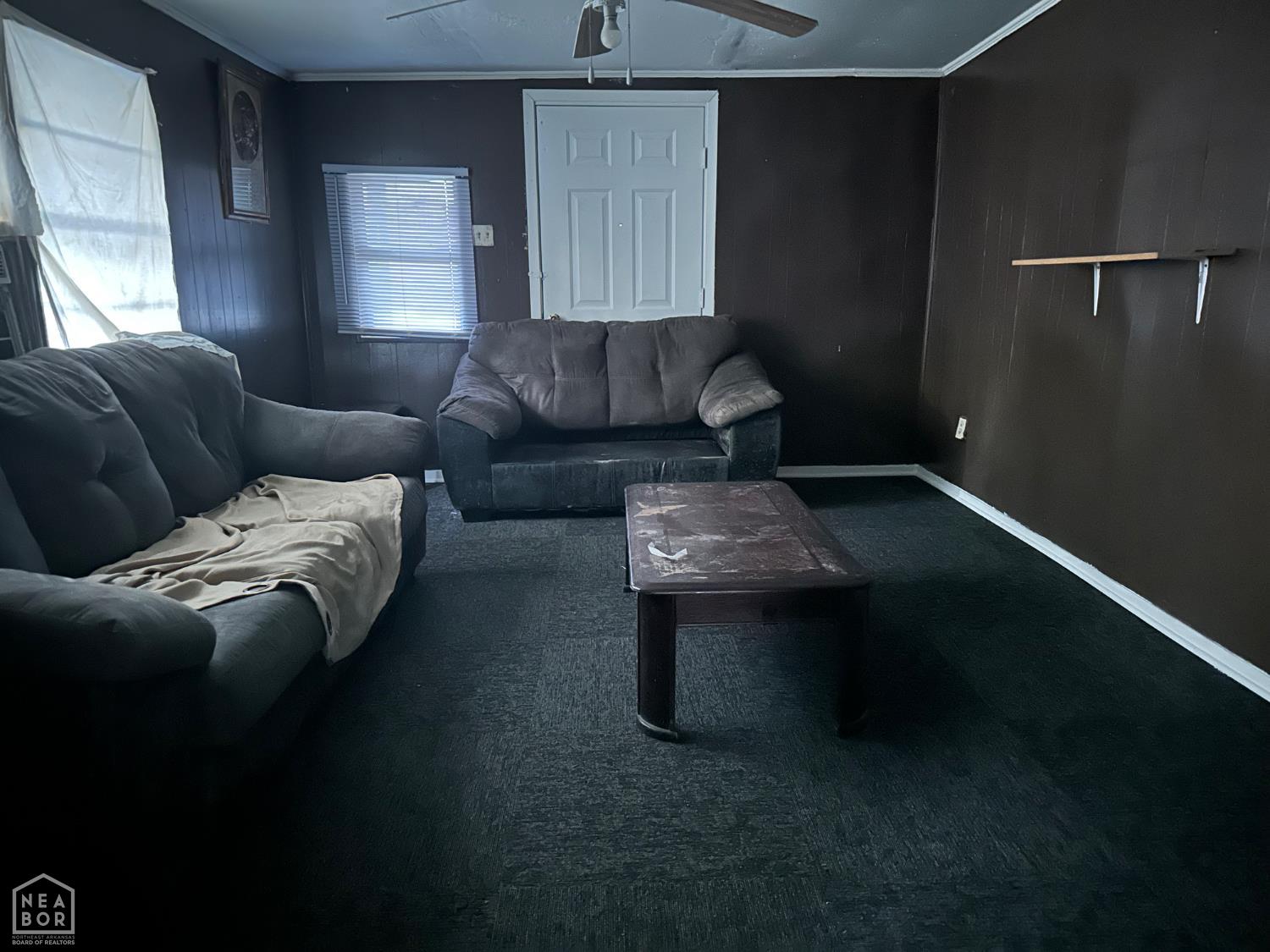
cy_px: 476
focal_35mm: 24
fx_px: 881
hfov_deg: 71.6
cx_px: 635
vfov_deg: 56.8
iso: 5000
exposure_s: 1/5
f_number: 1.78
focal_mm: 6.86
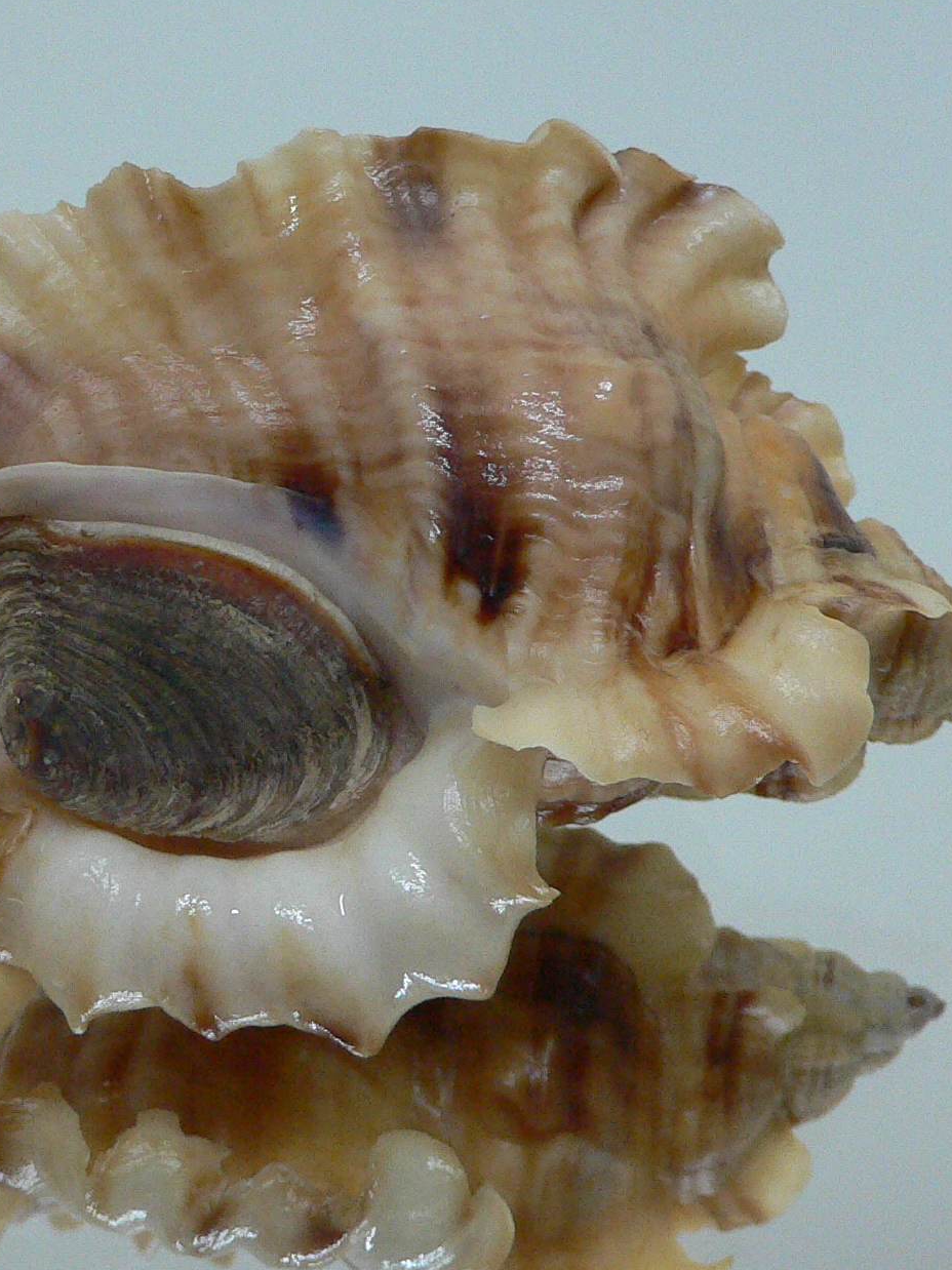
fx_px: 2091
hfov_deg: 25.3
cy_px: 601
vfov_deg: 33.8
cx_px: 233
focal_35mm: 57
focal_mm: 4.6
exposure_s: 1/50
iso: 200
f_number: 2.8
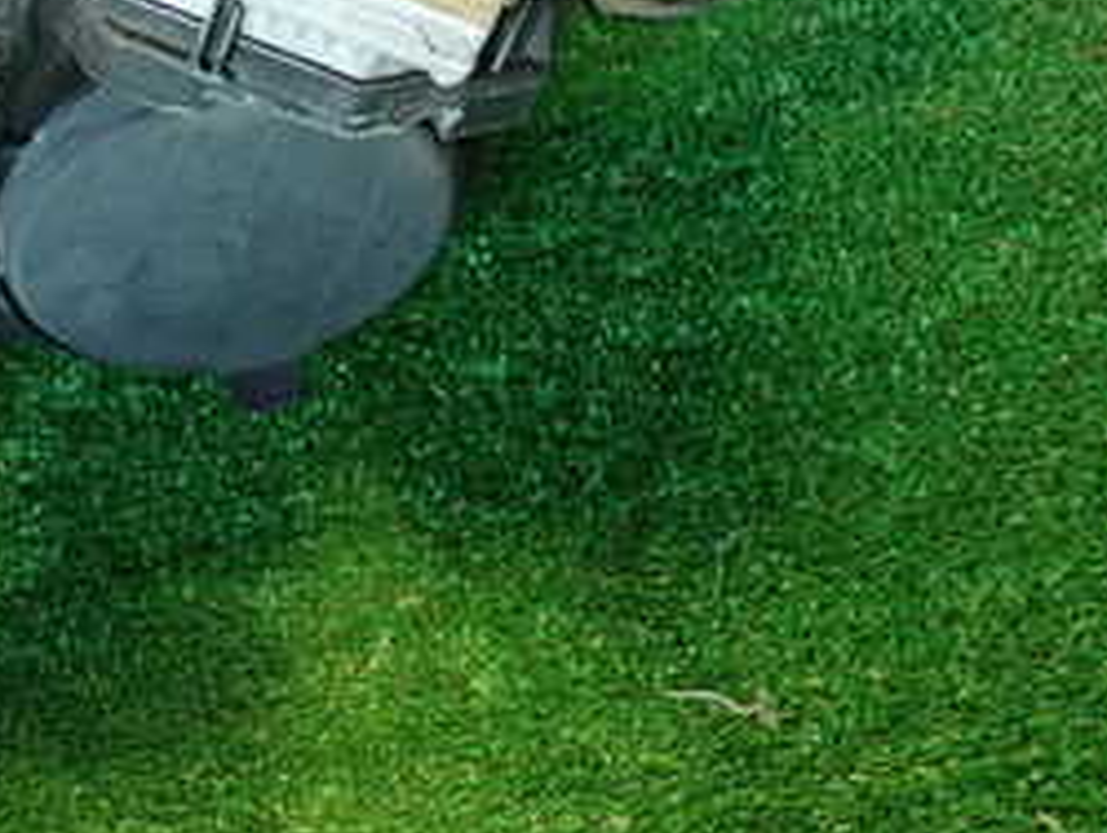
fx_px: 1921
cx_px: -190
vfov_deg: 24.4
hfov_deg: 28.4
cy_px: 288
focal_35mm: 60
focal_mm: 4.5
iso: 250
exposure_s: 1/30
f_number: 2
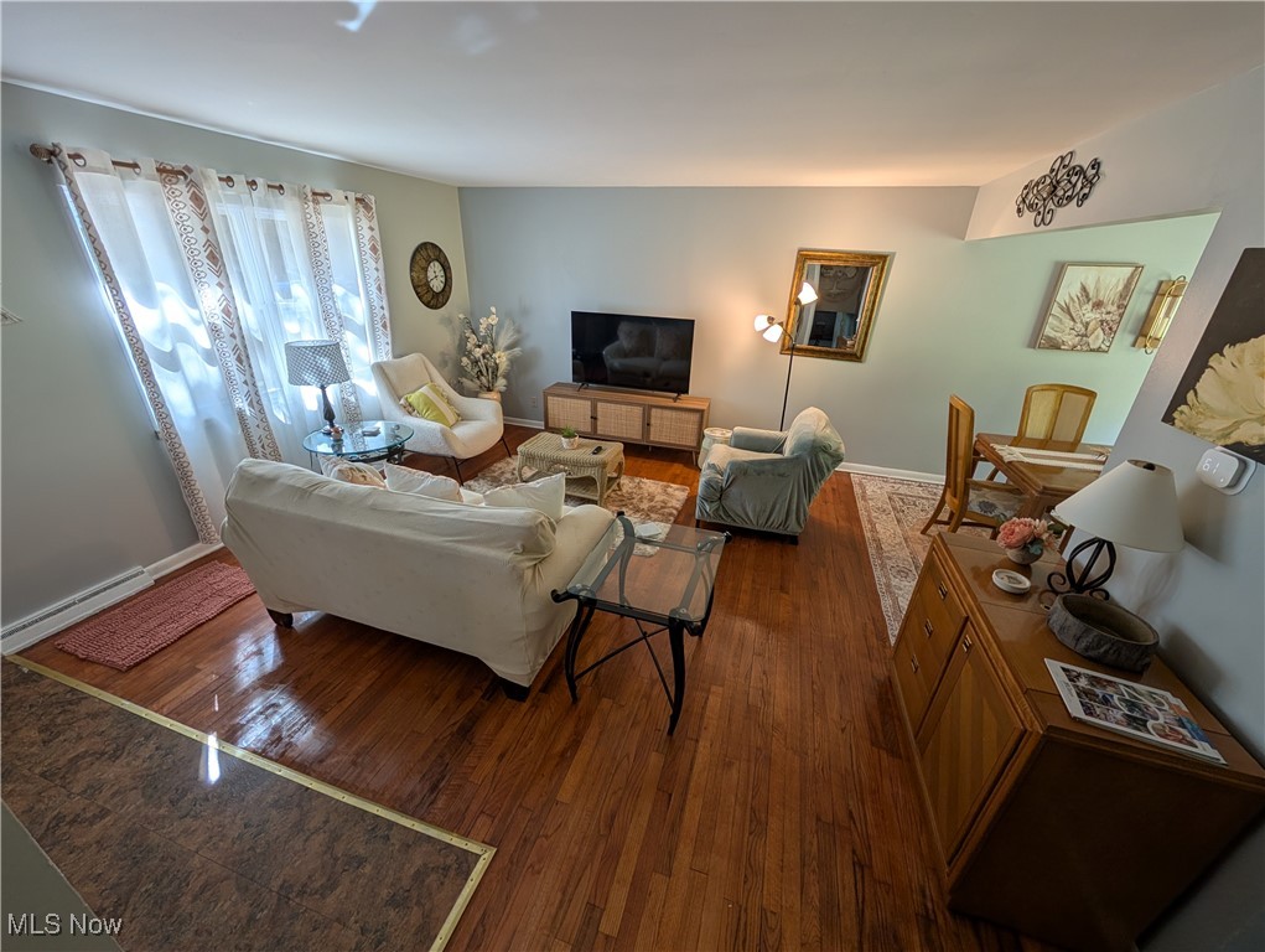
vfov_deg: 94.6
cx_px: 632
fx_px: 439
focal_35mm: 12
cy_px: 476
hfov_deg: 110.5
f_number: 1.7
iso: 54
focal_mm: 2.02
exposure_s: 1/120
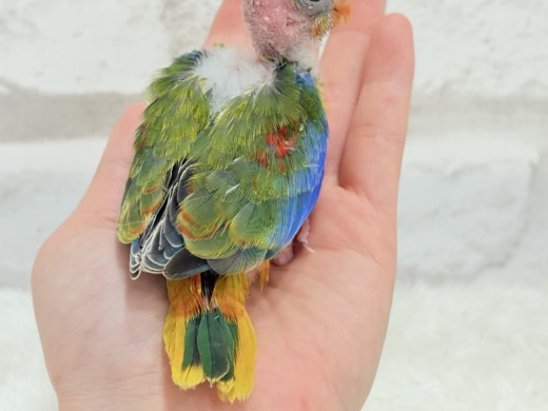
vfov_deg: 22.9
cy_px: 177
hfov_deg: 30.3
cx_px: 285
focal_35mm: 64
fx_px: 1013
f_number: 1.6
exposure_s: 1/100
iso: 100
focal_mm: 5.96
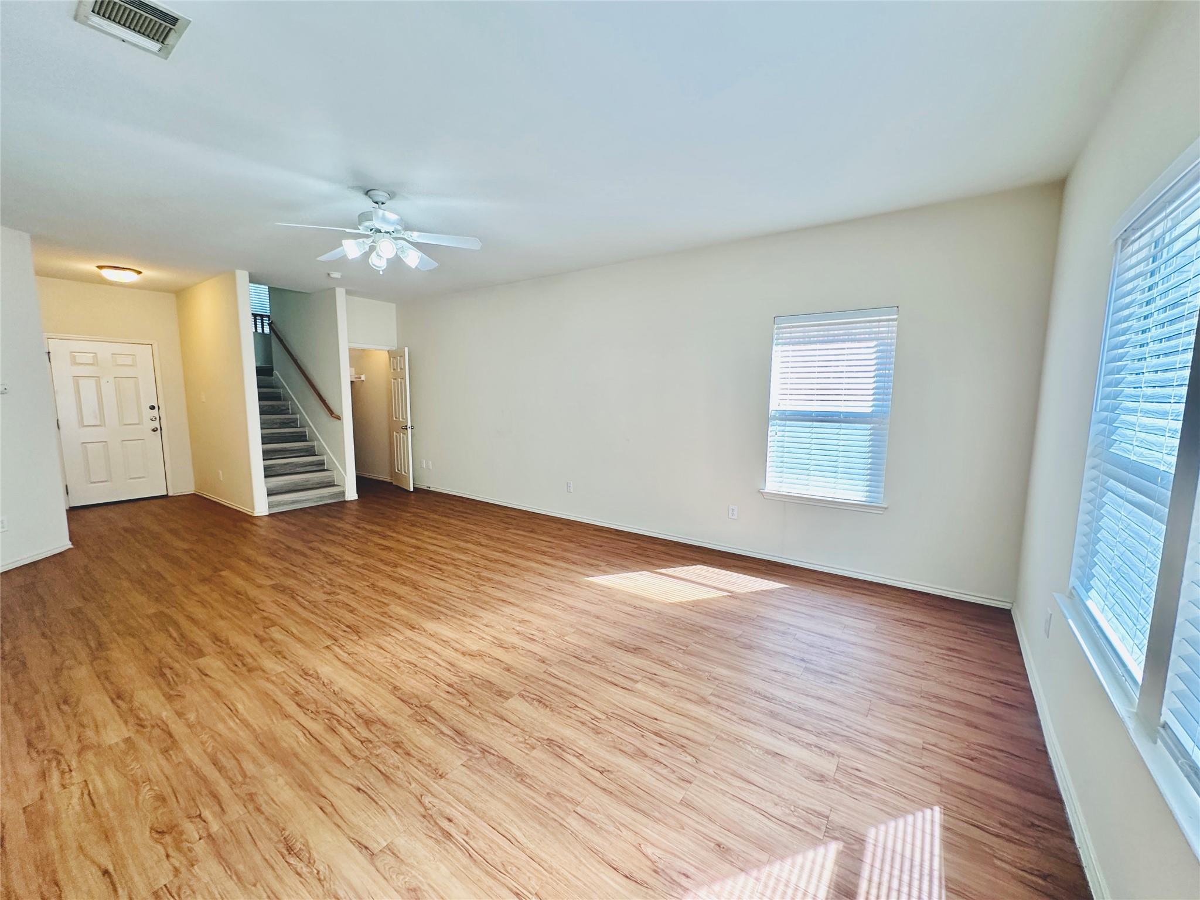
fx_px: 485
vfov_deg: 85.7
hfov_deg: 102.1
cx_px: 600
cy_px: 450
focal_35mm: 14
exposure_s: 1/120
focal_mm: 2.22
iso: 250
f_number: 2.2
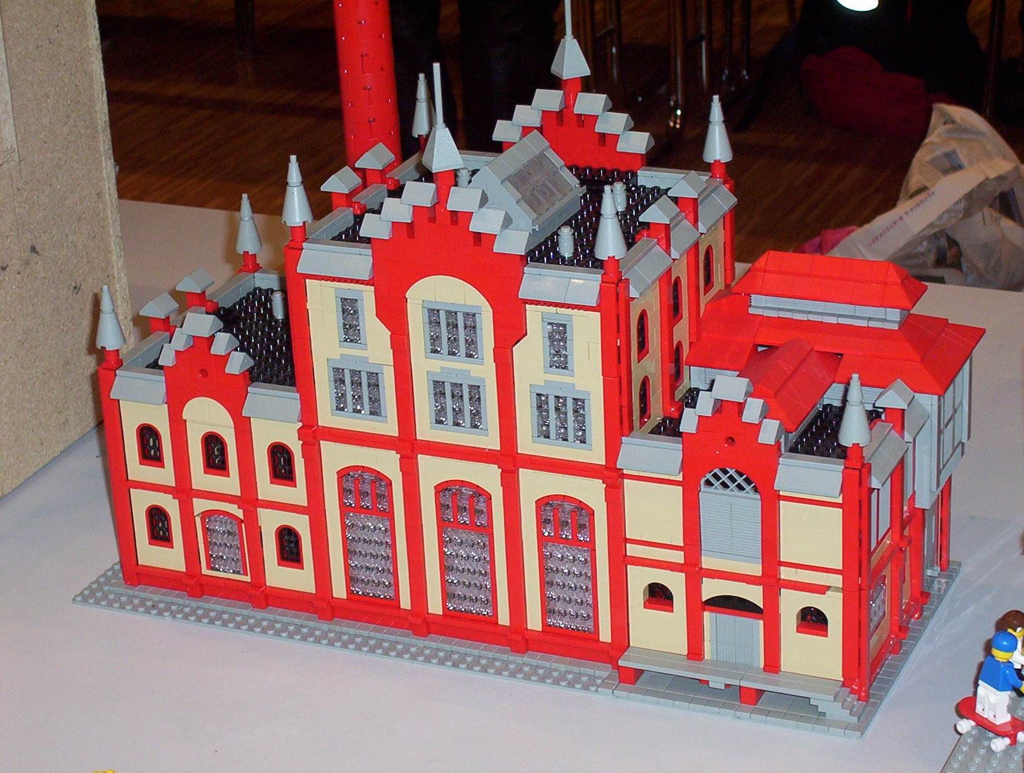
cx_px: 512
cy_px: 386
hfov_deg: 19.6
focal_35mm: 100
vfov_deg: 14.9
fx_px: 2965
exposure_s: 1/108
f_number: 4.07
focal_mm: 13.24
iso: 140
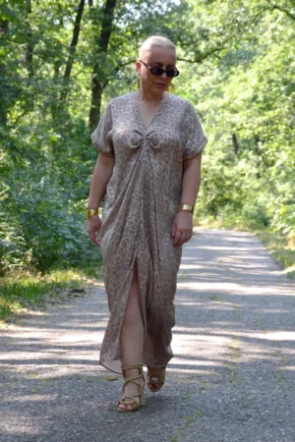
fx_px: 959
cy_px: 221
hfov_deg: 17.5
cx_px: 148
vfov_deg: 26.0
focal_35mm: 78
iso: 1250
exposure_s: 1/500
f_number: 5
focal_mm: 52
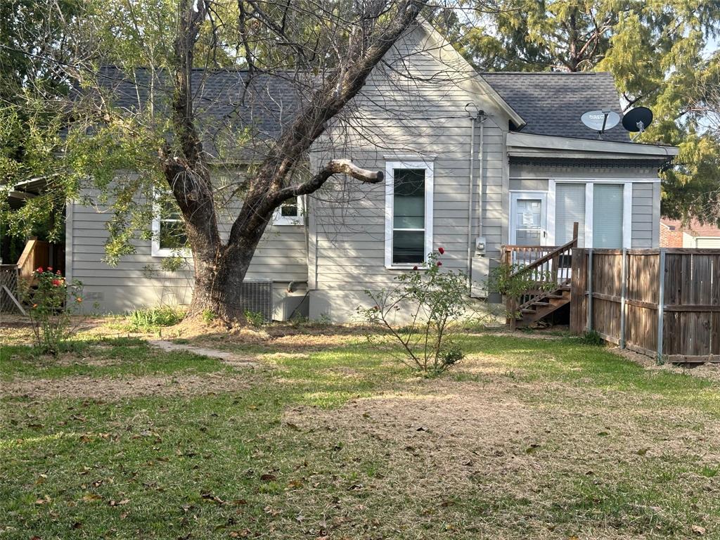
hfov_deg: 39.7
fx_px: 998
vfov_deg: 30.3
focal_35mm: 48
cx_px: 360
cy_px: 270
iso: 64
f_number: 1.78
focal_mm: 6.86
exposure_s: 1/454
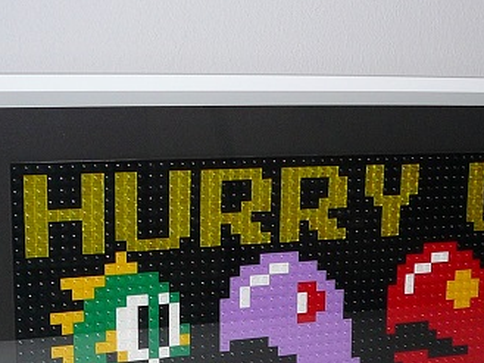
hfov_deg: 22.9
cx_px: 324
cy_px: 342
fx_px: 1189
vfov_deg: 17.1
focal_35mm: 85
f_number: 2.8
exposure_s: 1/30
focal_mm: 5.2
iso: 100
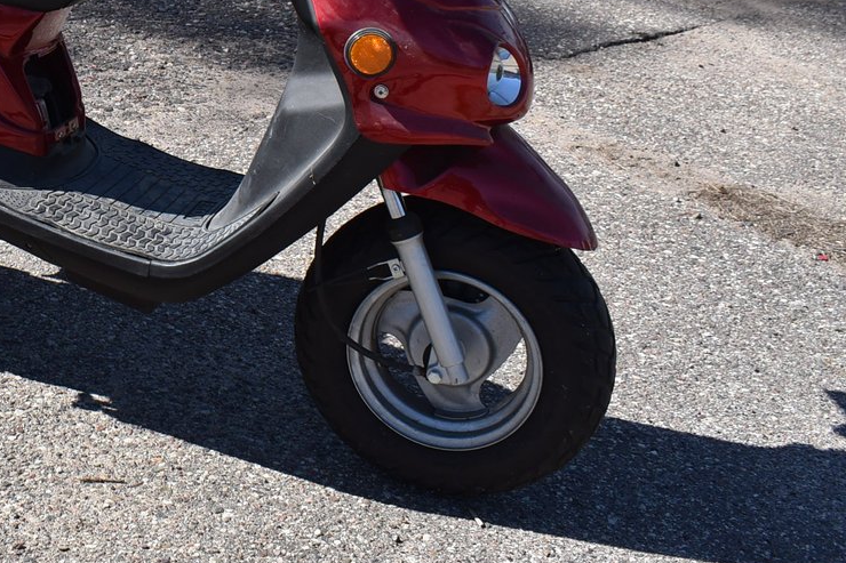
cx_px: 42
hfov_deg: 30.6
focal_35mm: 62
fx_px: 1457
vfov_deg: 21.3
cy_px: 37
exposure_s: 1/250
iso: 125
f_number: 8
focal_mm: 18
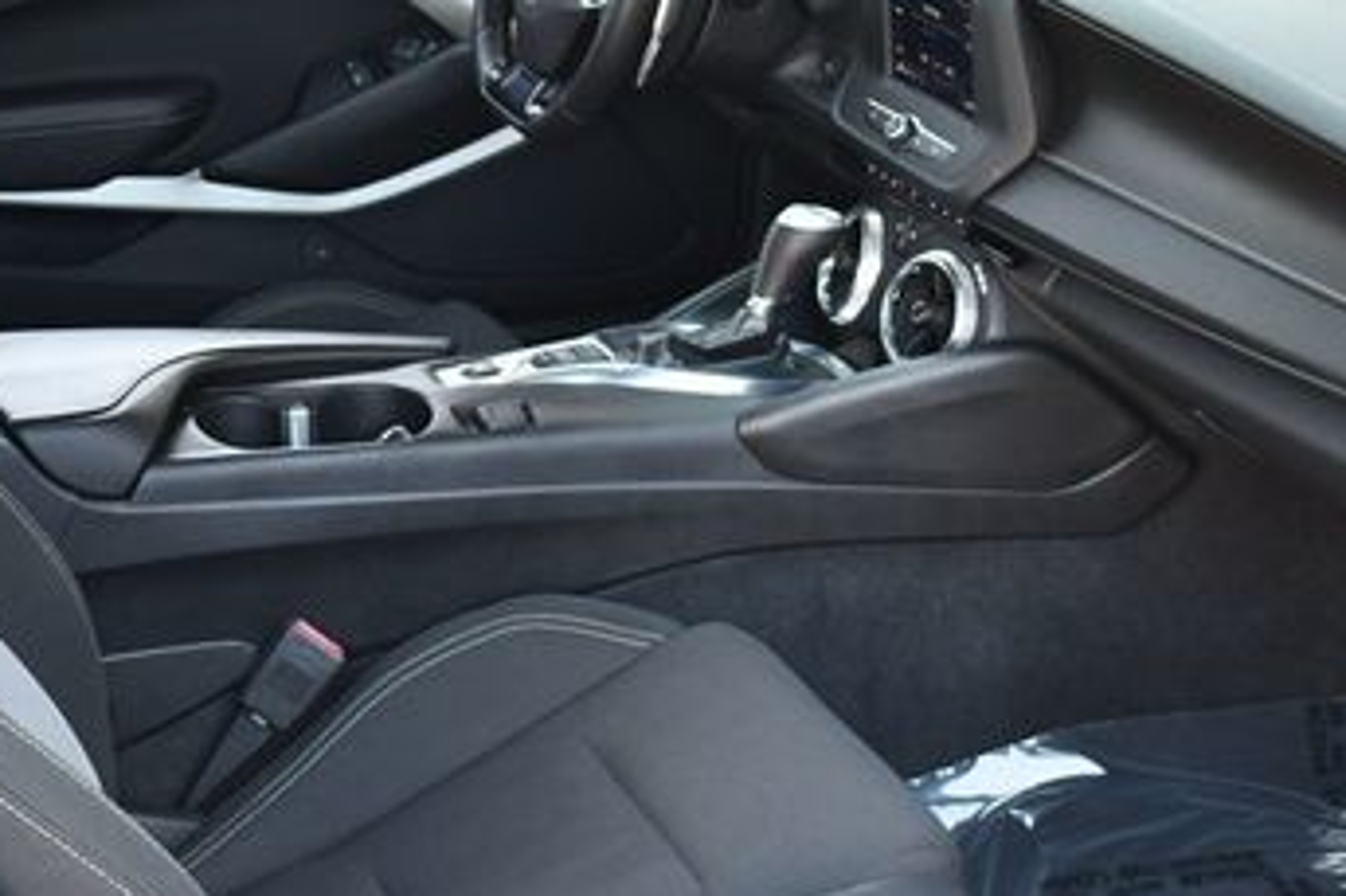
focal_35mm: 67
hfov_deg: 30.0
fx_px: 2504
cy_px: 493
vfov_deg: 20.3
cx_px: 575
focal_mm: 18
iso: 800
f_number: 3.5
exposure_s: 1/200
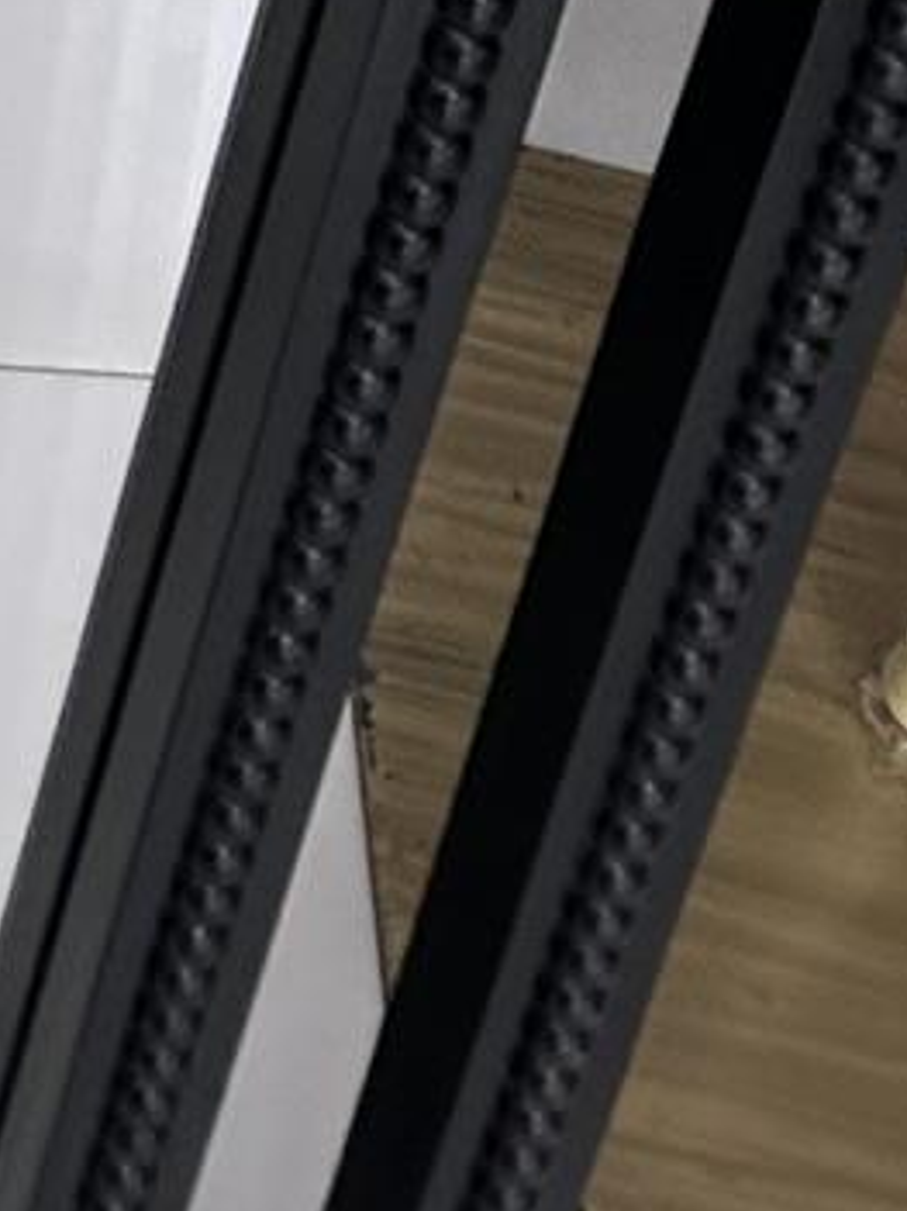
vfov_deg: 10.5
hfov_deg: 8.9
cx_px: -1721
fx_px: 4894
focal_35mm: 140
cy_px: -2312
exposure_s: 1/105
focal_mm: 6.86
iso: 50
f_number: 1.78
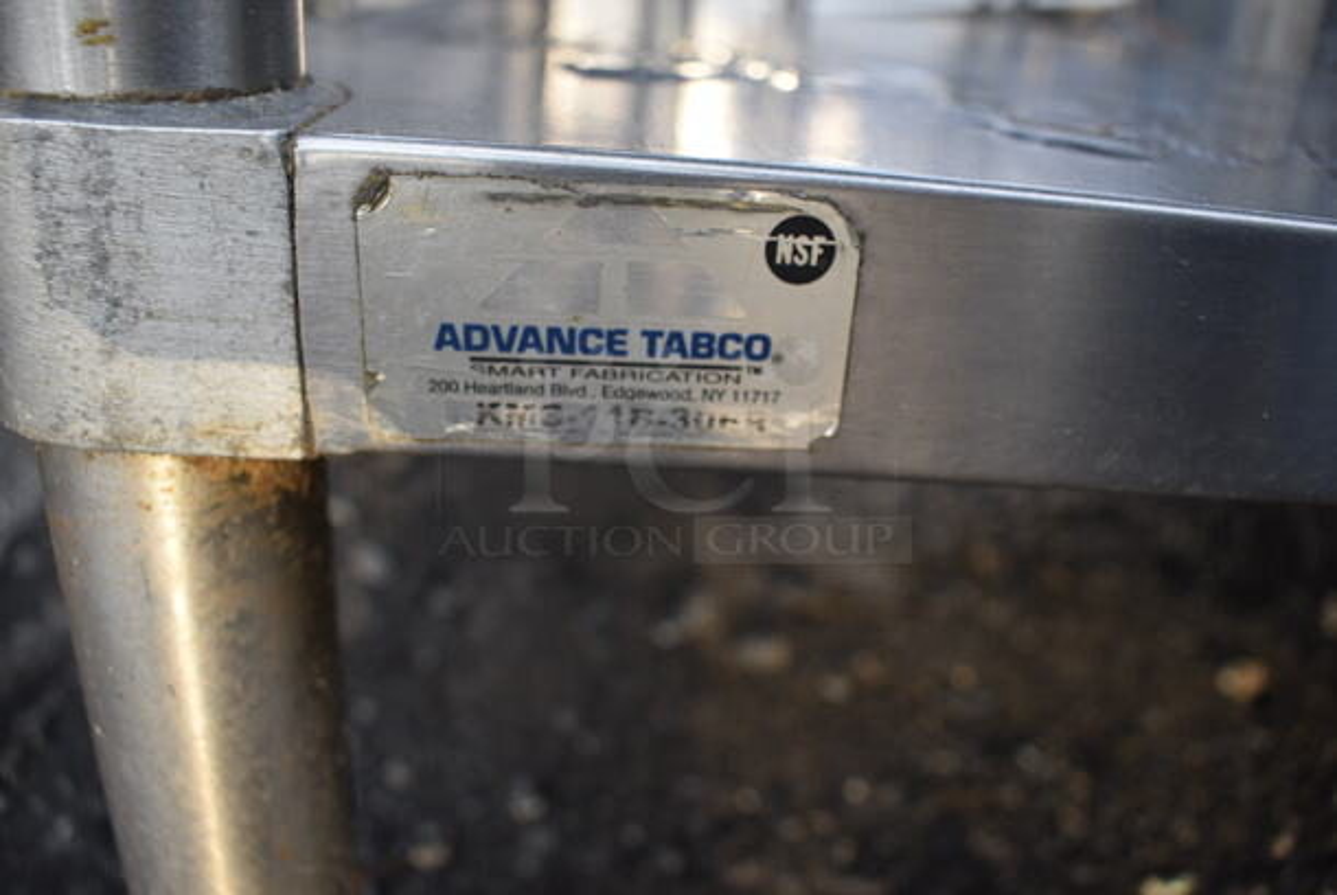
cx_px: 668
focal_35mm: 30
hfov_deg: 61.9
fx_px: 1115
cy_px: 448
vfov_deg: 43.7
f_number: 5
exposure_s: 1/250
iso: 400
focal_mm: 20
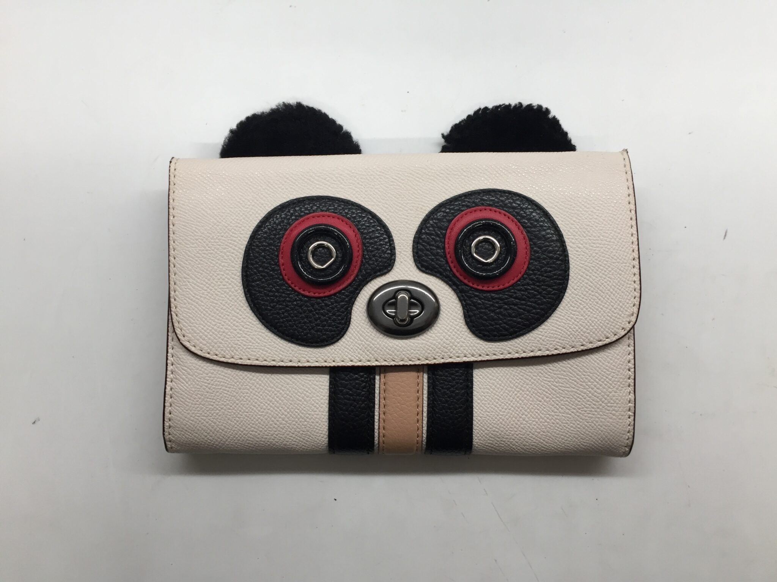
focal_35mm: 29
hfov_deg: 61.7
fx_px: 651
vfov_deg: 48.2
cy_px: 291
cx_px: 388
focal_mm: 4.15
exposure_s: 1/40
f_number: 2.2
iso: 32
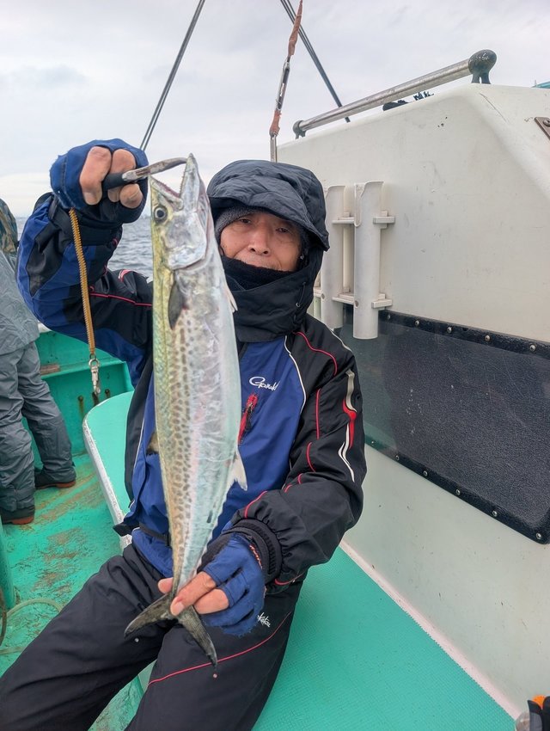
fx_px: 507
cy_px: 366
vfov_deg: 71.5
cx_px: 275
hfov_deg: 56.9
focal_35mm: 24
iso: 20
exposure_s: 1/340
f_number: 1.68
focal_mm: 6.9
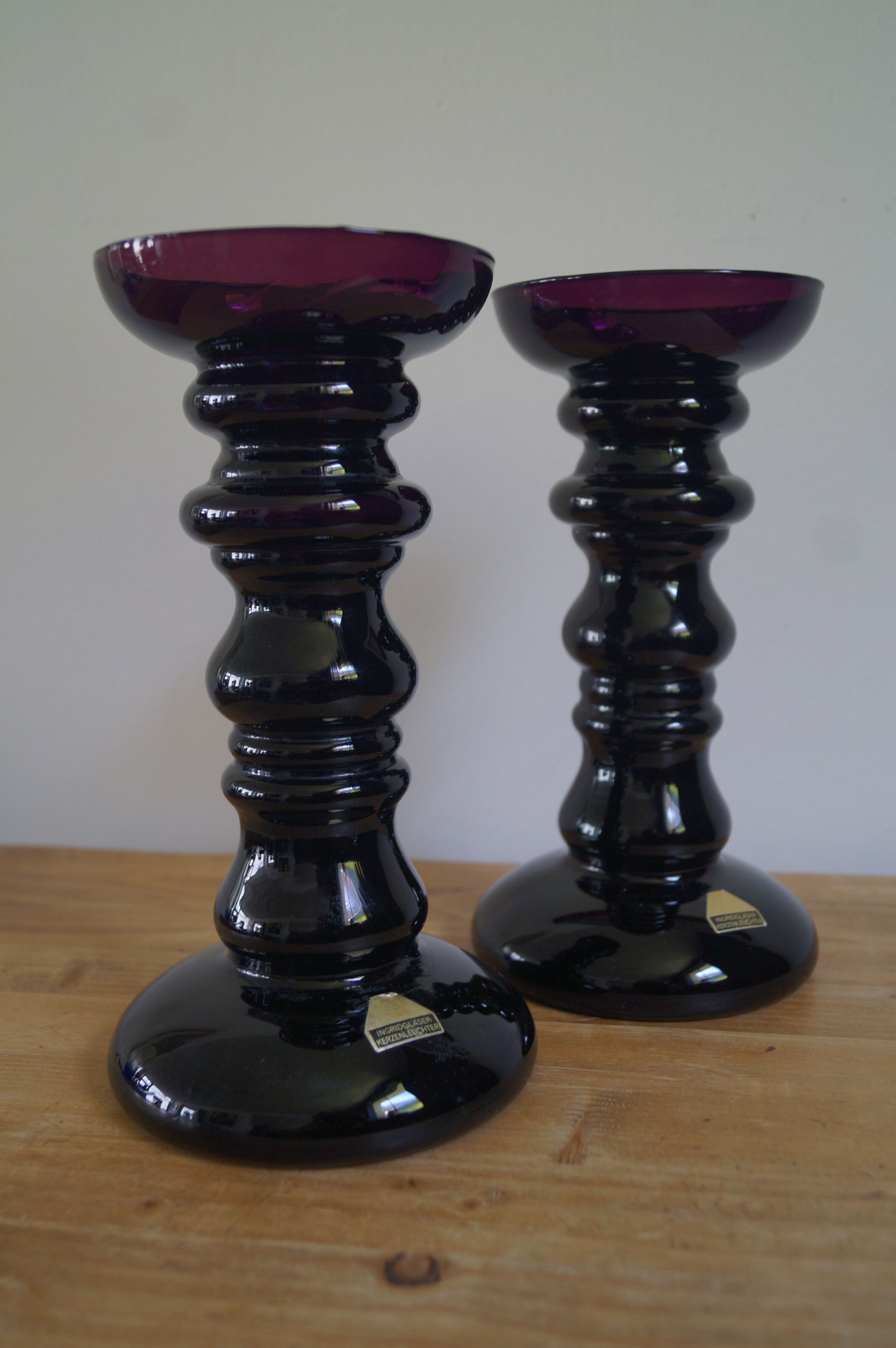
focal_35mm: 36
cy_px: 674
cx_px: 448
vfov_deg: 53.2
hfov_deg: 36.8
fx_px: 1347
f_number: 4
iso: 400
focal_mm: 24
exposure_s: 1/60
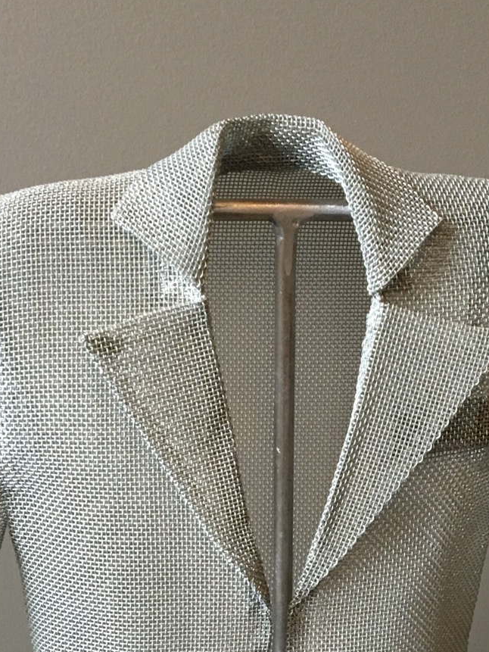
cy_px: 585
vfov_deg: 27.2
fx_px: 1299
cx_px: 281
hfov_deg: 21.3
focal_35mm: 69
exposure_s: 1/30
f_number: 2.2
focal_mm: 4.15
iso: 125
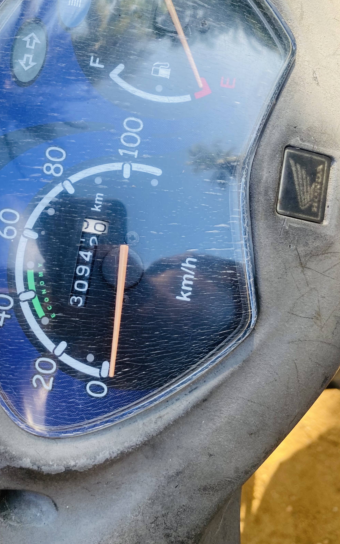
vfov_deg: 55.1
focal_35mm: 35
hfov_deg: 35.8
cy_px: 235
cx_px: 107
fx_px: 519
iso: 32
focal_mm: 4.25
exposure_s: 1/193
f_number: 1.8
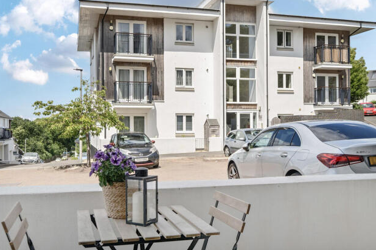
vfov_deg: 37.8
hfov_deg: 54.4
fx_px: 366
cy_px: 122
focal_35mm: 35
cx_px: 186
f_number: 8
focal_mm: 22
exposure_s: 1/640
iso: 400
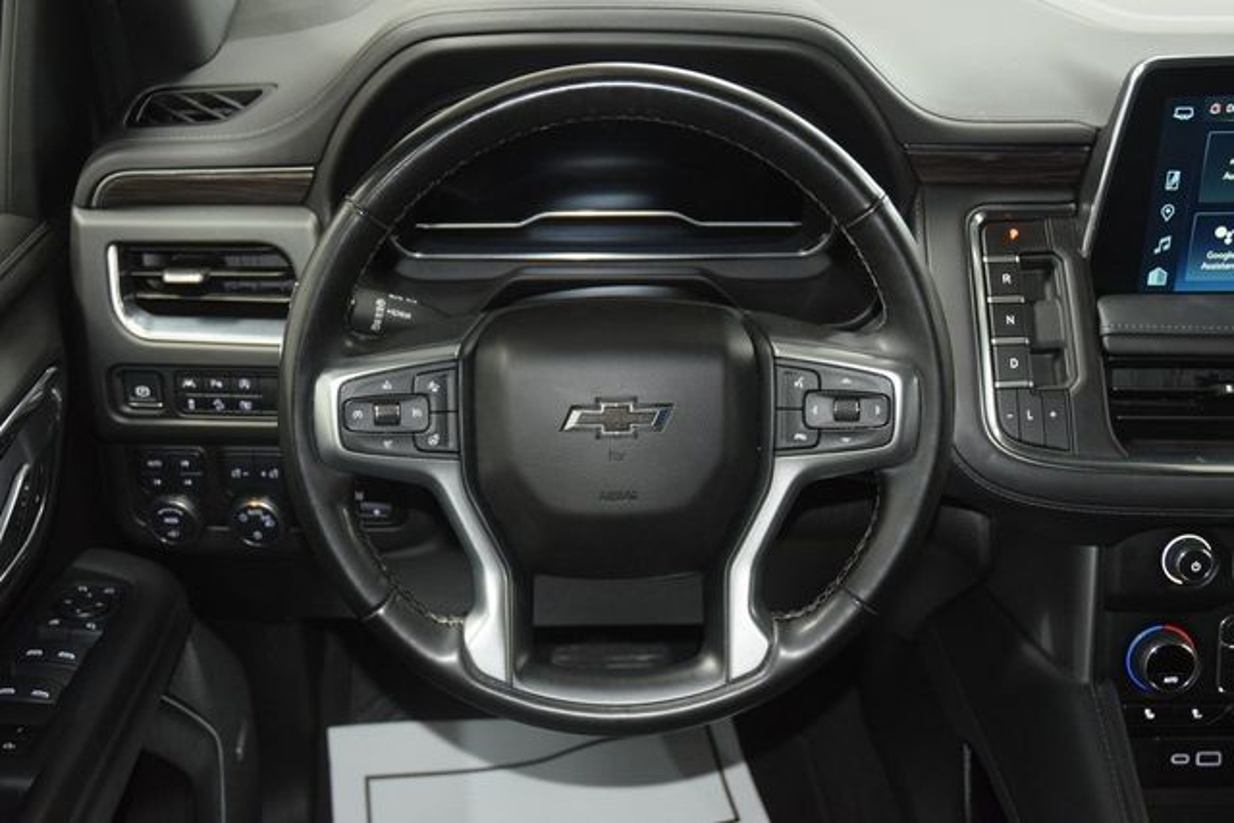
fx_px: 1491
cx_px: 617
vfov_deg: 30.9
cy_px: 412
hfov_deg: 45.0
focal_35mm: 44
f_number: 3.8
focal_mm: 29
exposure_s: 1/30
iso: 2500
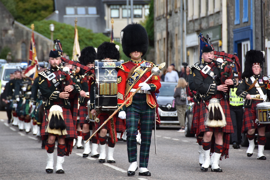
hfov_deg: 6.9
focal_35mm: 300
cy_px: 90
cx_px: 135
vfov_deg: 4.6
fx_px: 2250
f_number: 5.6
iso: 280
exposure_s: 1/500
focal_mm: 200
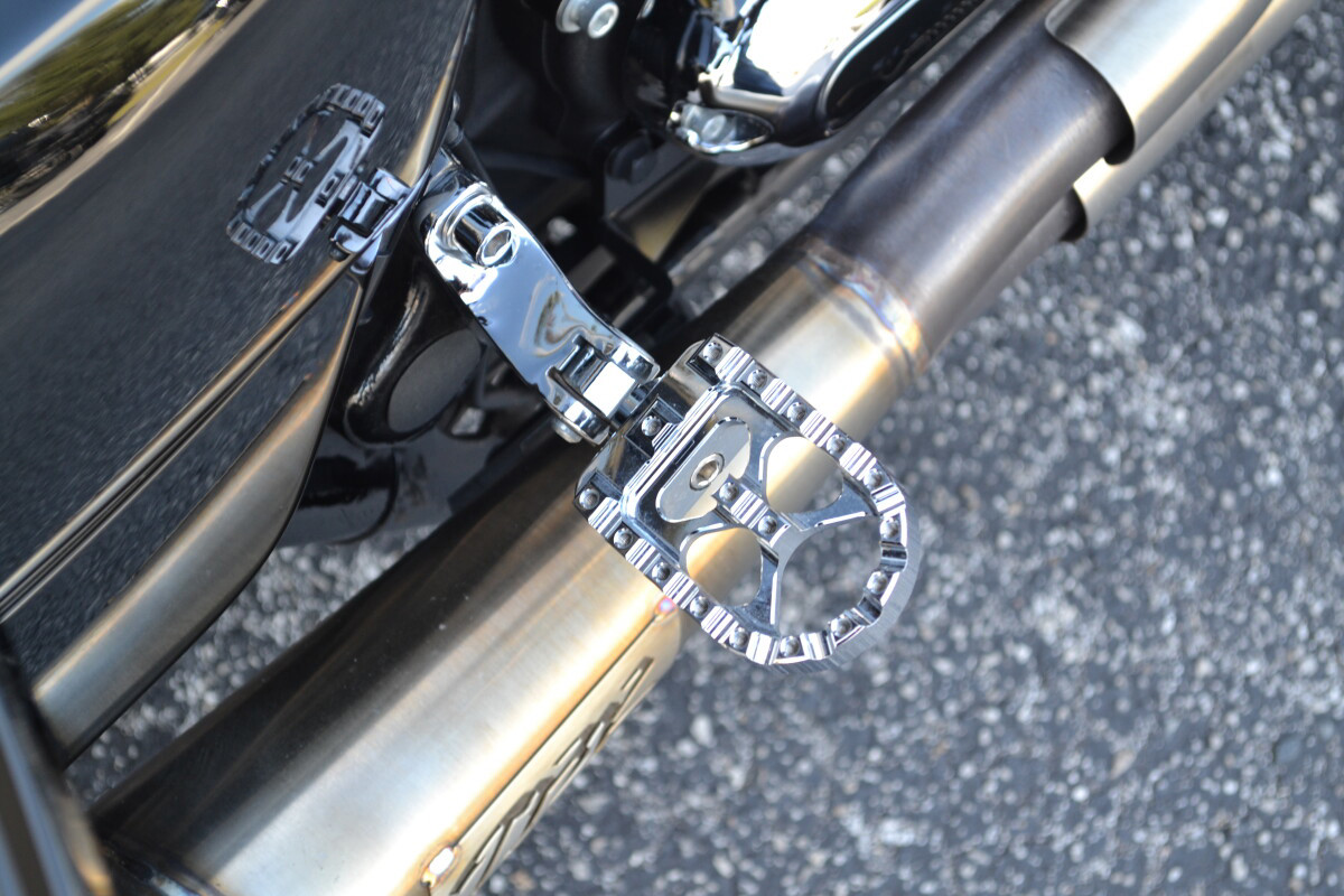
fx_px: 2912
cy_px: 448
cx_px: 672
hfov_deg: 26.0
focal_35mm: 78
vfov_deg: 17.5
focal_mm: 52
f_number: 5.6
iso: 400
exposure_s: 1/60
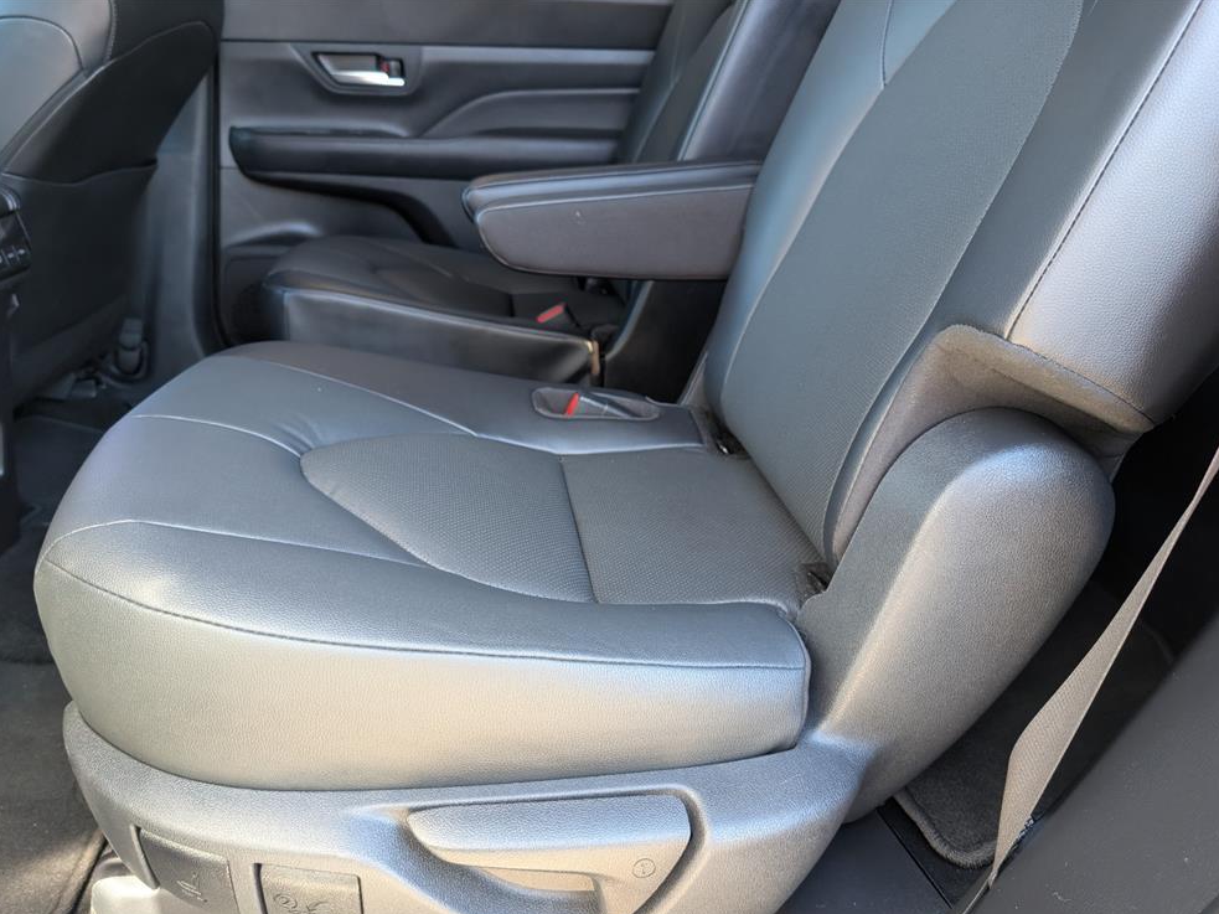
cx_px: 608
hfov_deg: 69.4
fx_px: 880
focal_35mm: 25
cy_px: 473
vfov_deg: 54.9
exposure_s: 1/127
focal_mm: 6.9
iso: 408
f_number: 1.68
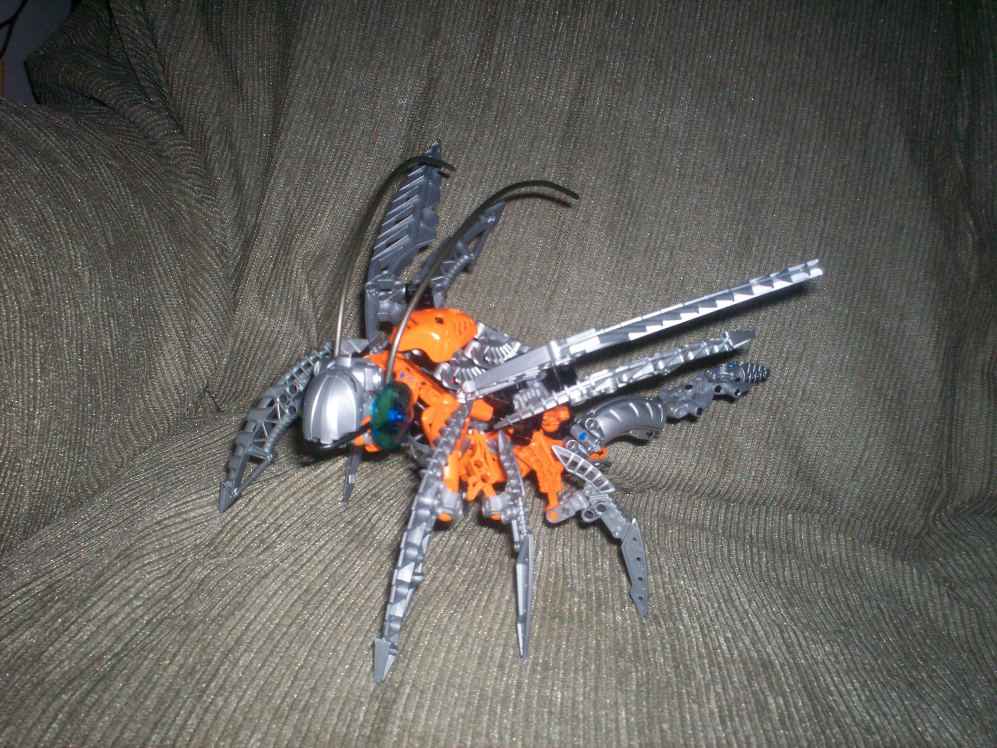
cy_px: 374
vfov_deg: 39.7
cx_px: 498
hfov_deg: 51.4
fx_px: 1037
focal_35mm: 36
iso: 140
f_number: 4.5
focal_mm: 6
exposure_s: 1/60
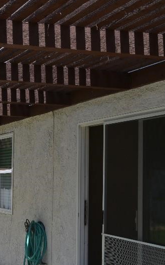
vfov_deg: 26.8
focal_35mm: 77
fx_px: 555
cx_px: -60
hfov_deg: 15.9
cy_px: 134
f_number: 9
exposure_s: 1/320
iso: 200
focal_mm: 26
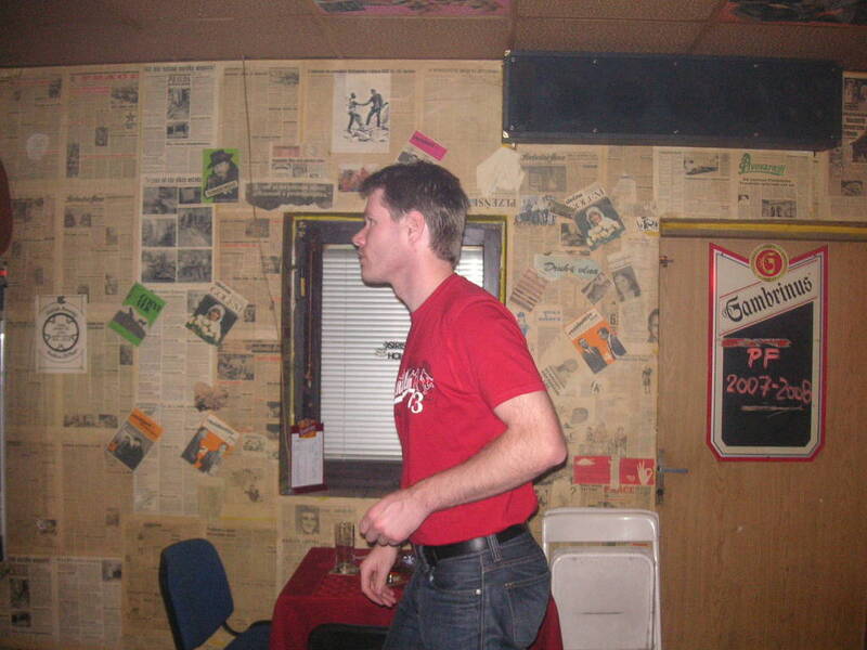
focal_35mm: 37
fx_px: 927
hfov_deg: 50.1
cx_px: 434
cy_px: 325
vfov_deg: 38.7
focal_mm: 6.1
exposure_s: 1/45
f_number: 2.8
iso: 160
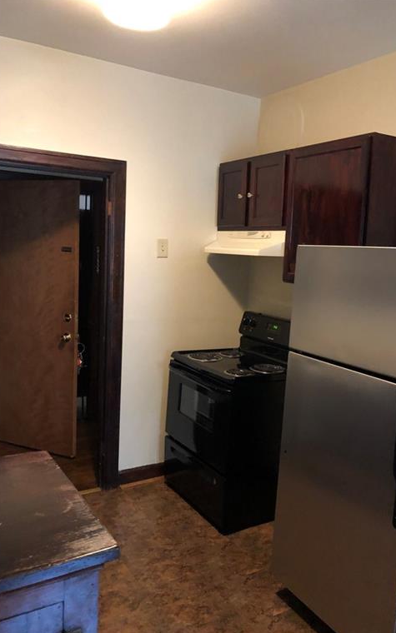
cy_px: 316
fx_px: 518
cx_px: 214
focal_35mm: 30
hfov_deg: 41.8
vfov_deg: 62.9
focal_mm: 3.99
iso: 100
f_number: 1.8
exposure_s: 1/4
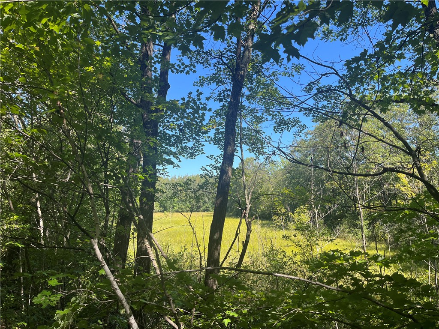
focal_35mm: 26
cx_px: 220
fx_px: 330
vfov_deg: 53.1
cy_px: 164
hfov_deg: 67.3
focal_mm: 5.1
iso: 50
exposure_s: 1/840
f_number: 1.6
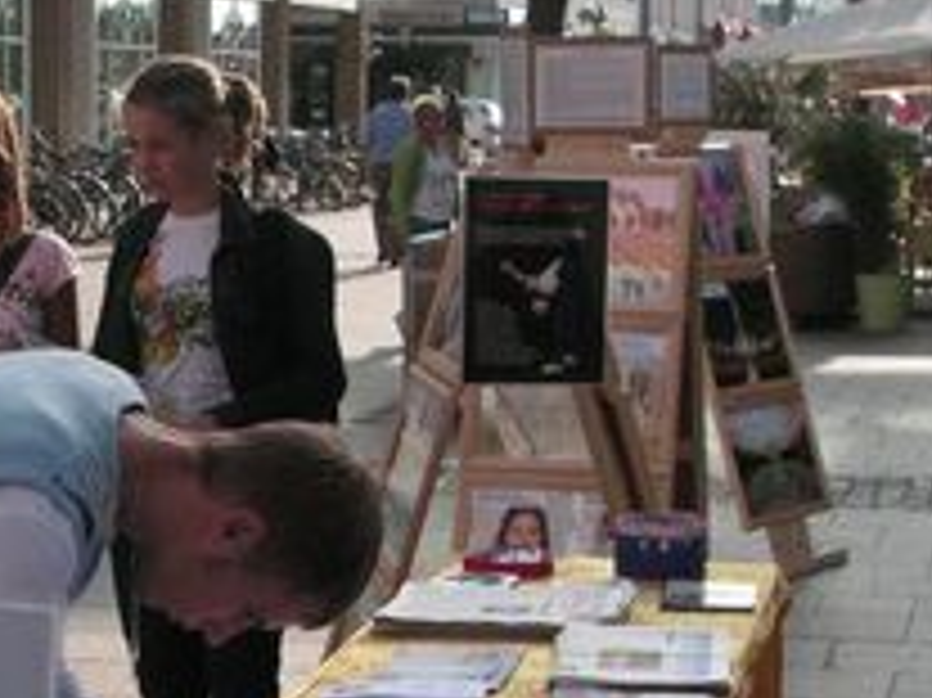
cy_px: 579
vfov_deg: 15.9
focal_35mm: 92
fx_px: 2476
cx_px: 221
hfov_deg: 21.1
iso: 50
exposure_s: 1/350
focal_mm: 6.3
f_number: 3.3
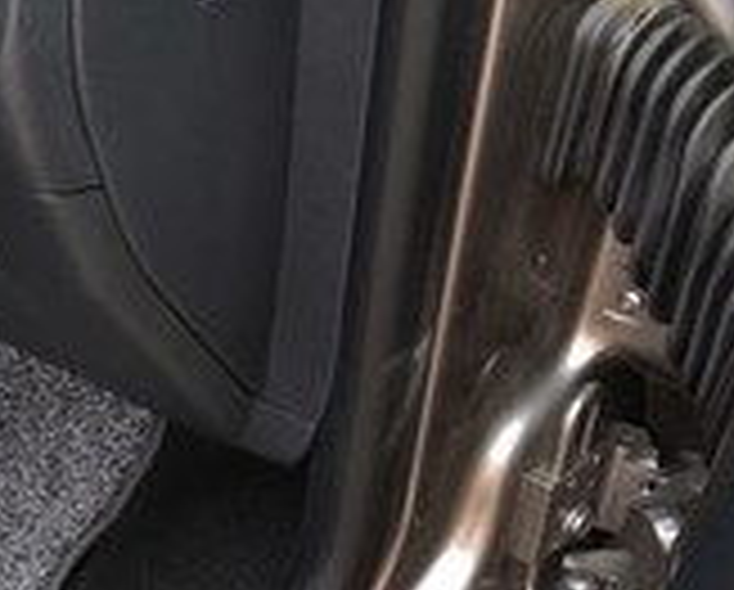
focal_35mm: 65
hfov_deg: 25.5
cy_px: 608
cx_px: -194
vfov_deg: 22.5
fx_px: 1415
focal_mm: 18
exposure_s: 1/25
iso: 400
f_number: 9
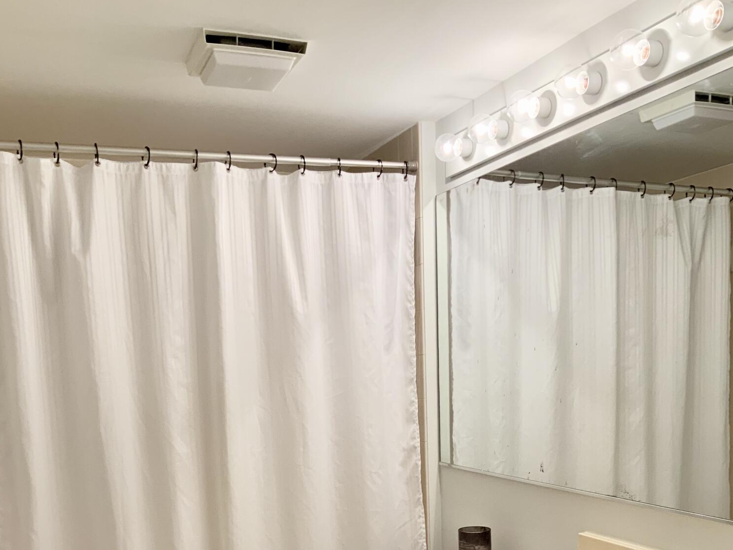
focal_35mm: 39
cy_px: 476
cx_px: 366
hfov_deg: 47.9
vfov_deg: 35.1
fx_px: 826
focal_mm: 3
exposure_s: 1/120
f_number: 1.8
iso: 64
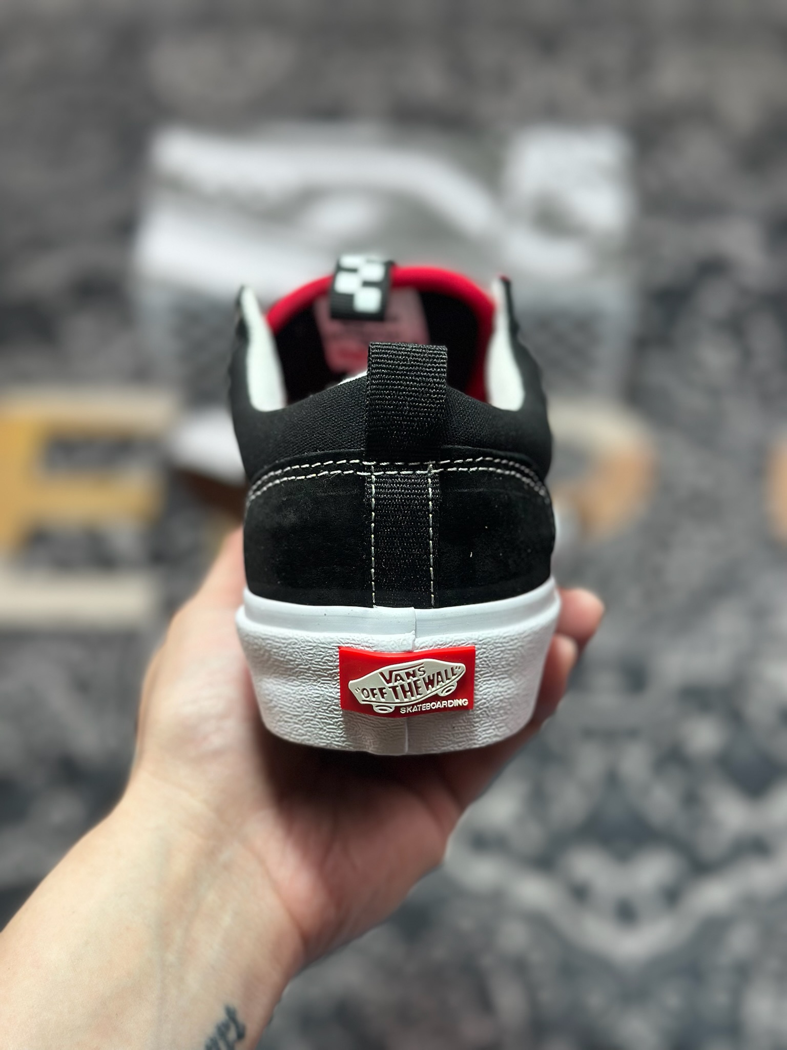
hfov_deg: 30.3
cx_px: 394
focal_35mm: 48
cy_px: 525
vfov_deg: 39.7
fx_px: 1455
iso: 80
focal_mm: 6.86
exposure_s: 1/291
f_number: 1.78
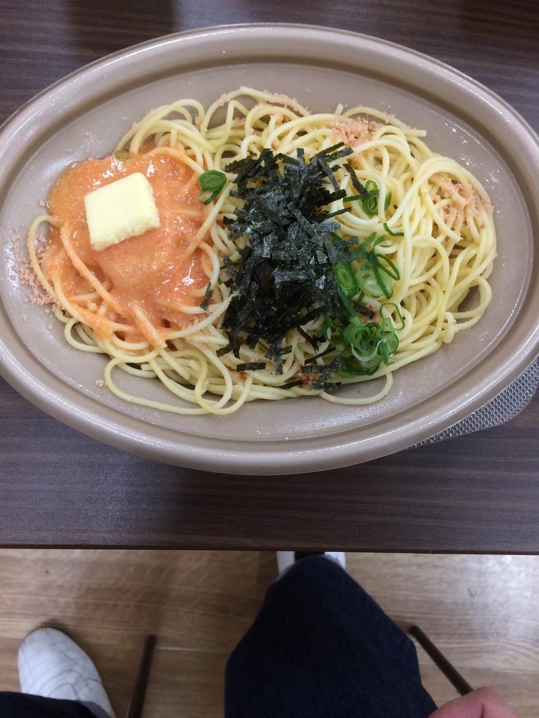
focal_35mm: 29
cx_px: 270
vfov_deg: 61.7
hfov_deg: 48.2
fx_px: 602
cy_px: 359
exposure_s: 1/30
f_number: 2.2
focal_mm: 4.15
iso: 64
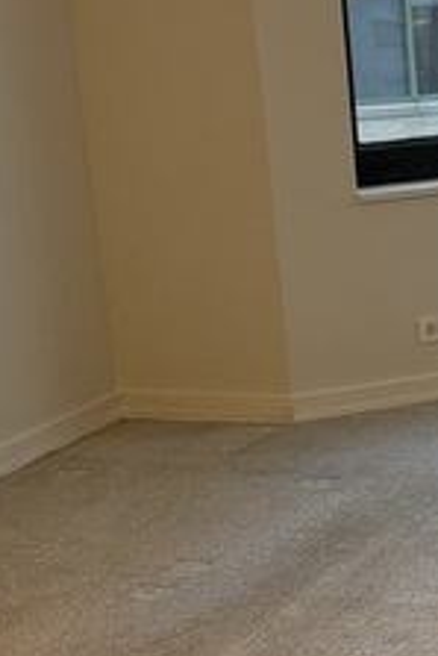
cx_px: 591
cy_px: 482
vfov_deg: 16.8
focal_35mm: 121
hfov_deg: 11.0
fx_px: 2205
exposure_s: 1/120
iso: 250
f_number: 1.78
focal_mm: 6.76
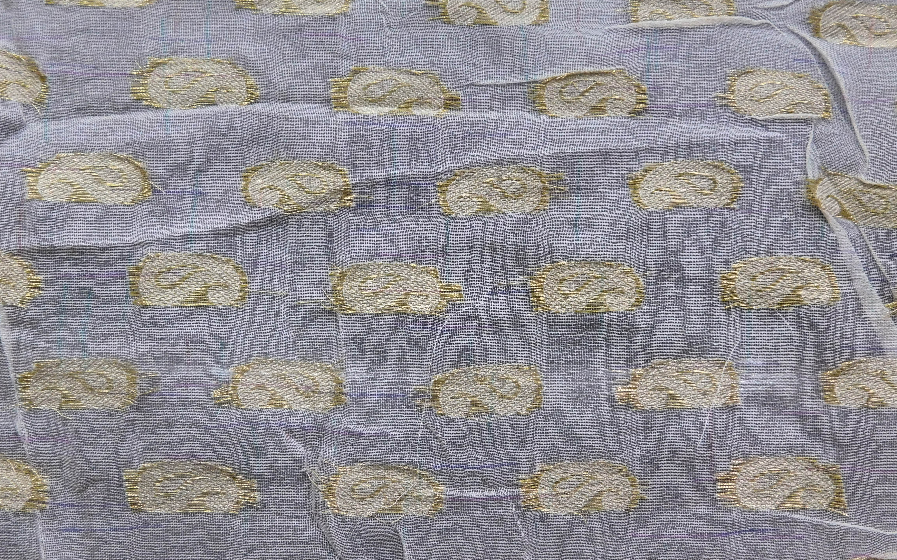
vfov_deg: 39.4
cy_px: 298
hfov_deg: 59.7
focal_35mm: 32
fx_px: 782
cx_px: 450
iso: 400
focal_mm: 5.3
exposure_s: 1/25
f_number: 3.2
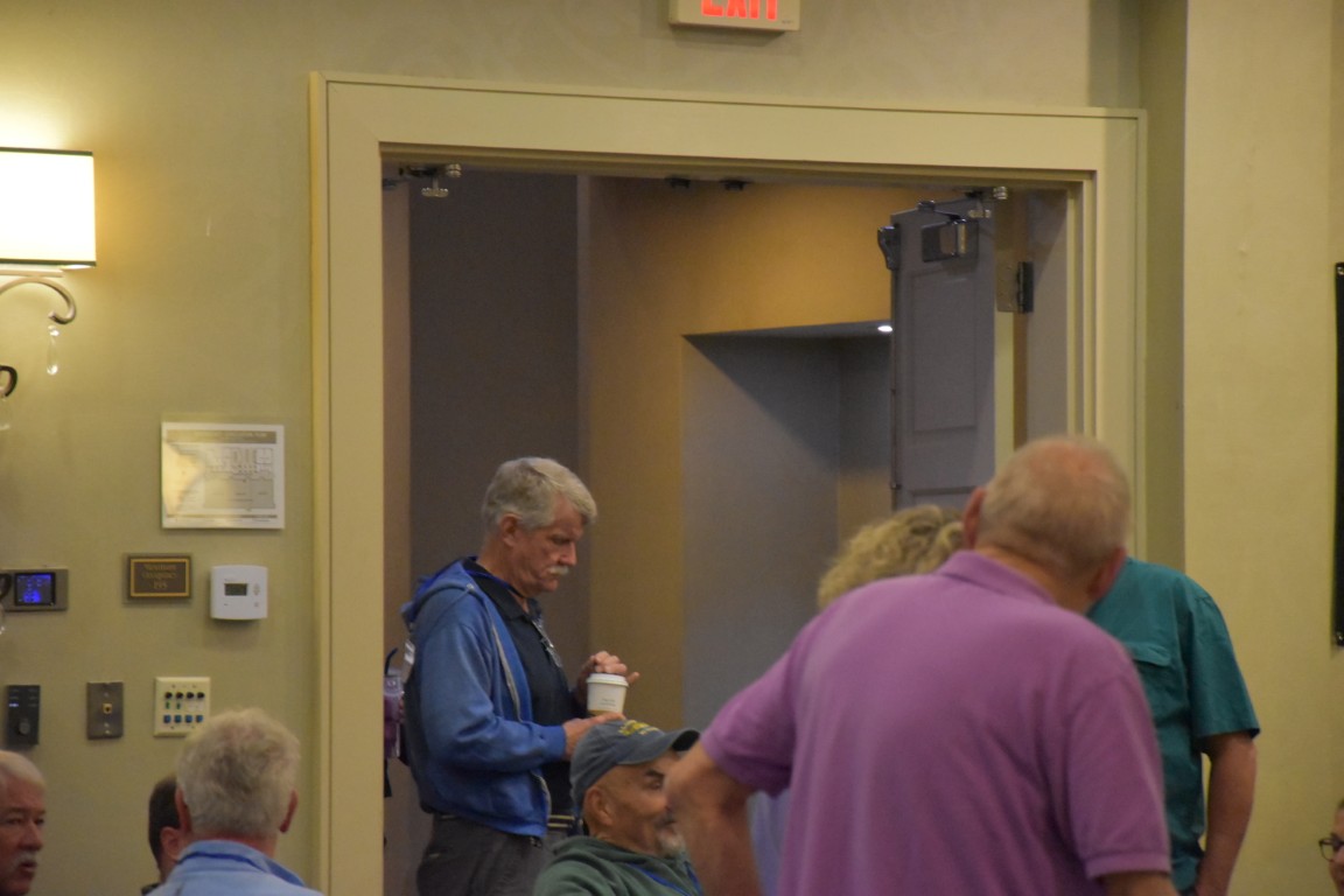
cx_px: 672
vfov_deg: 8.7
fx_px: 5880
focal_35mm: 158
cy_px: 448
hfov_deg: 13.0
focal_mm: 105
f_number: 5.6
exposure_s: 1/125
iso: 6400
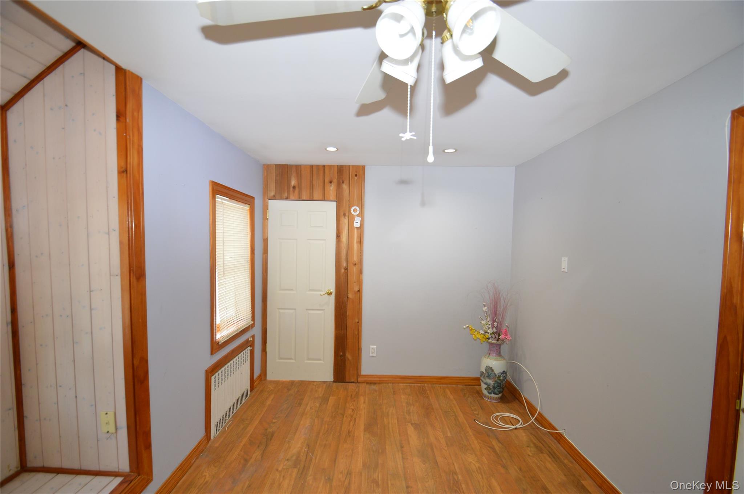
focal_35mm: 15
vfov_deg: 77.2
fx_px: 310
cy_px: 247
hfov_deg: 100.4
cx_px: 372
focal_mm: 10
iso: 400
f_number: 3.5
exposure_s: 1/60
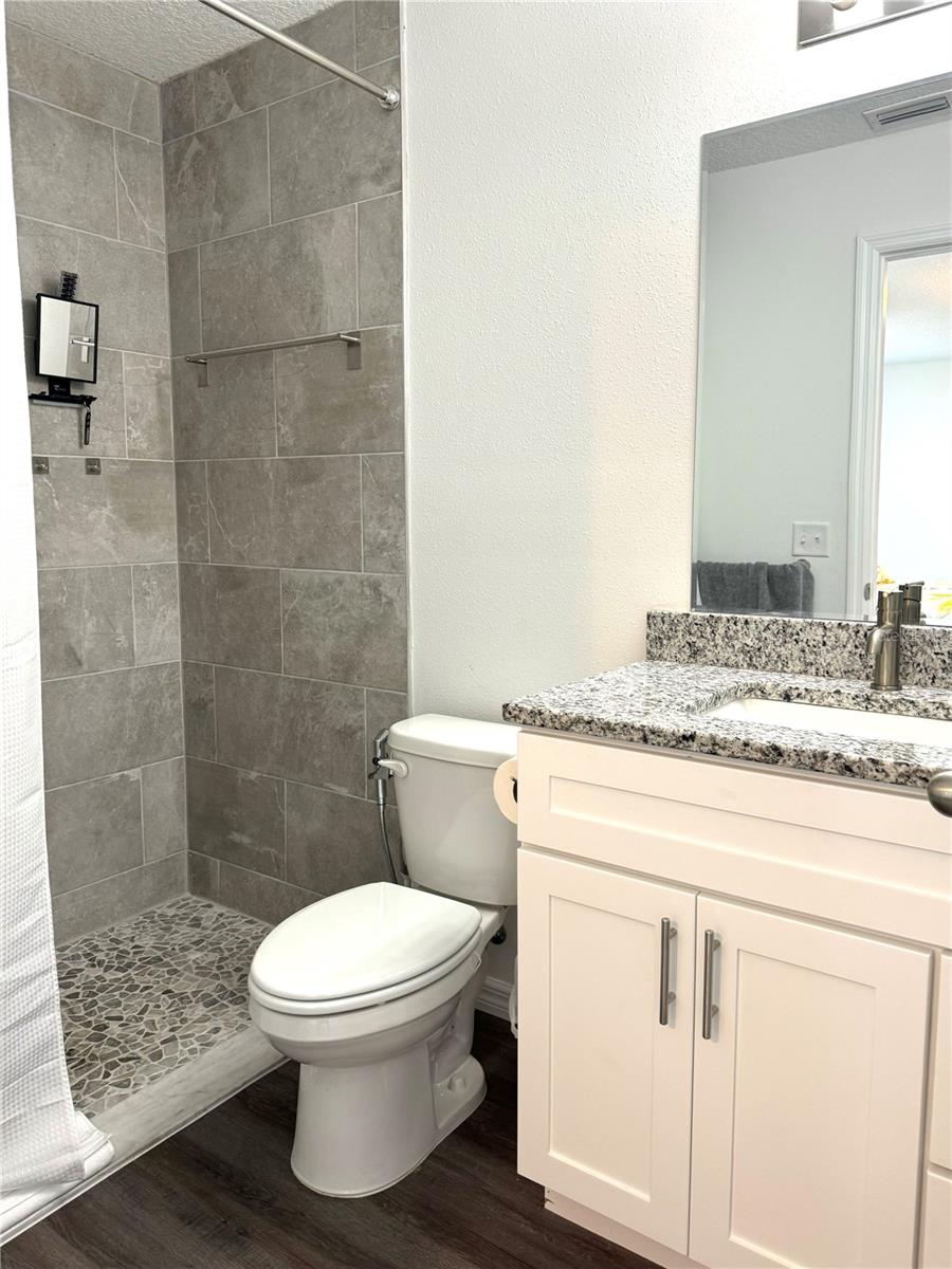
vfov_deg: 71.6
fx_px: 880
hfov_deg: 56.8
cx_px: 476
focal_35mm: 24
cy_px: 634
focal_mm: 6.76
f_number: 1.78
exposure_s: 1/60
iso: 160
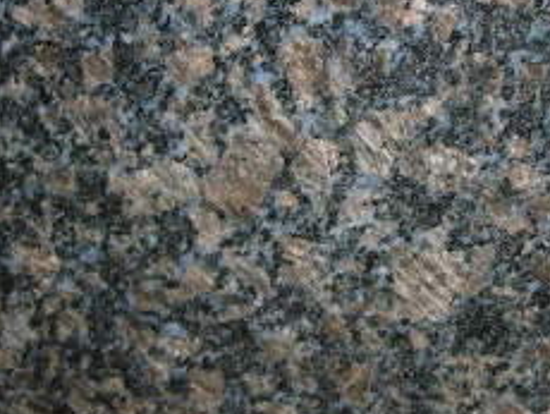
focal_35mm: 66
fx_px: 1050
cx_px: 435
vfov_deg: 22.3
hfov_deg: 28.8
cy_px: 191
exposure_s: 1/64
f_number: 2.8
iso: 79
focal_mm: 7.8
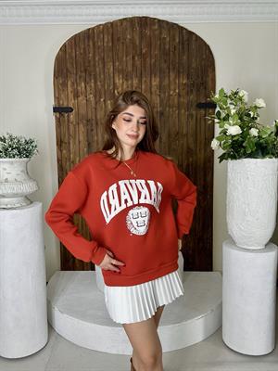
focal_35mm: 30
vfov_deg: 60.0
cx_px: 139
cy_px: 186
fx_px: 321
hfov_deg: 46.8
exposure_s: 1/121
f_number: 1.9
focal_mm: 2.69
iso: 32
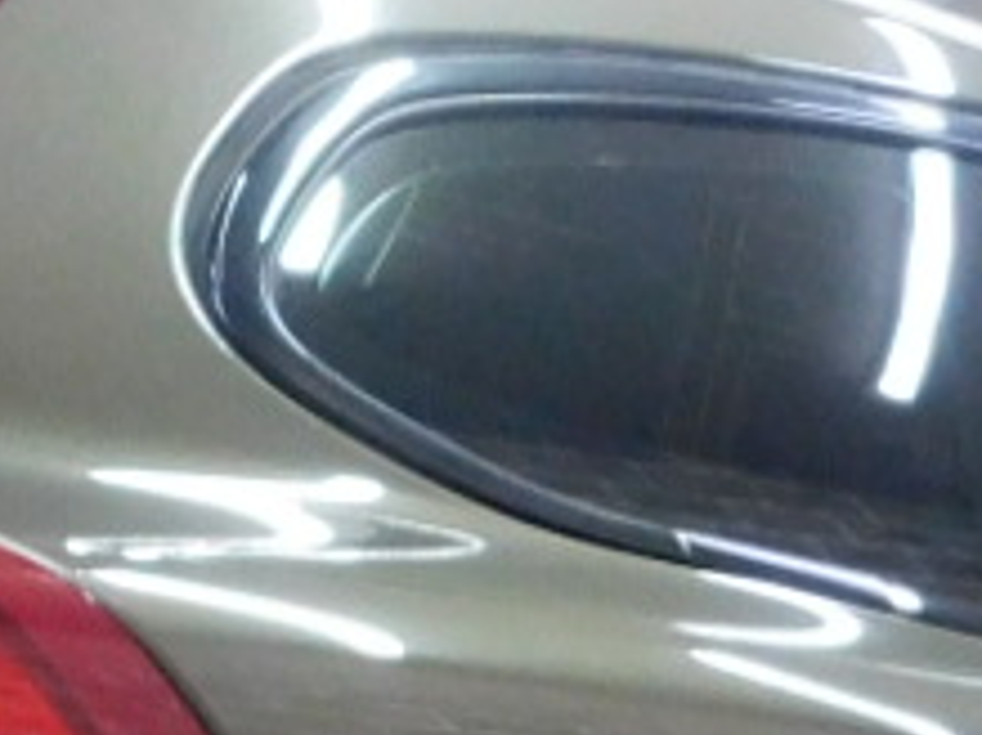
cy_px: 1743
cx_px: 67
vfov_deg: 8.2
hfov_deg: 11.7
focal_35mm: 168
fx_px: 4763
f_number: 3
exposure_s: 1/30
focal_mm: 4
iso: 360
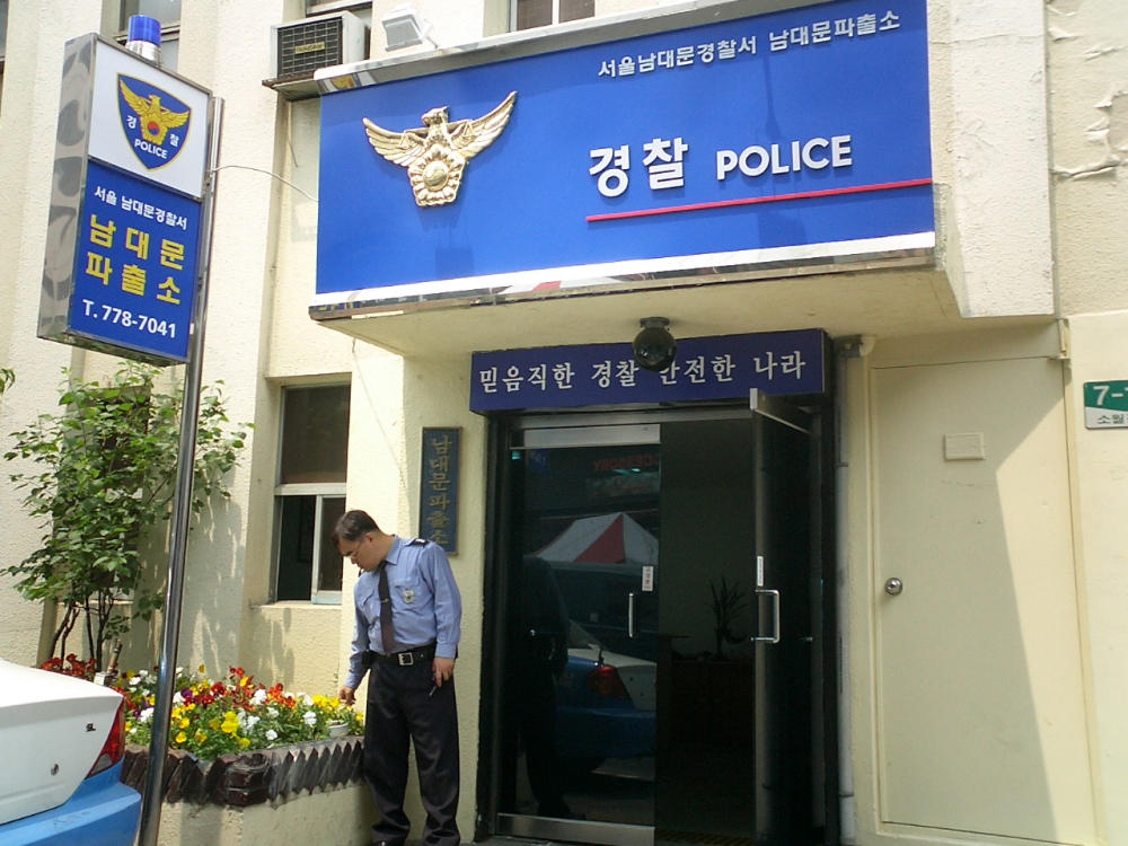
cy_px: 423
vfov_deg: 38.7
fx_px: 1206
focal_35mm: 37
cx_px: 564
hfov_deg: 50.1
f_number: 3.5
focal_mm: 5.6
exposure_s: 1/250
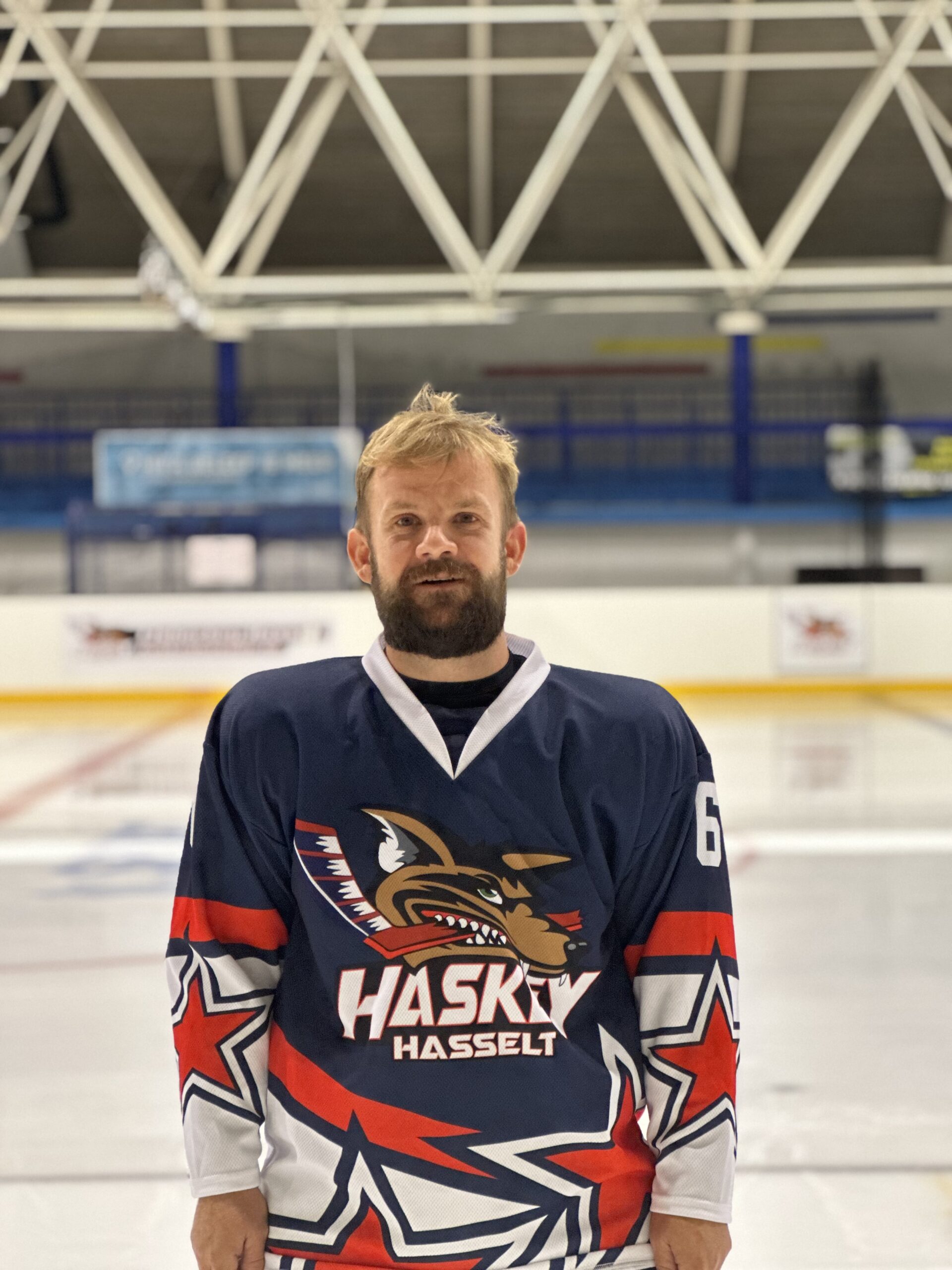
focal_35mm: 77
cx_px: 476
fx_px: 2824
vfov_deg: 25.3
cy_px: 635
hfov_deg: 19.1
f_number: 2.8
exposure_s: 1/33
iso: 400
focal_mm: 9
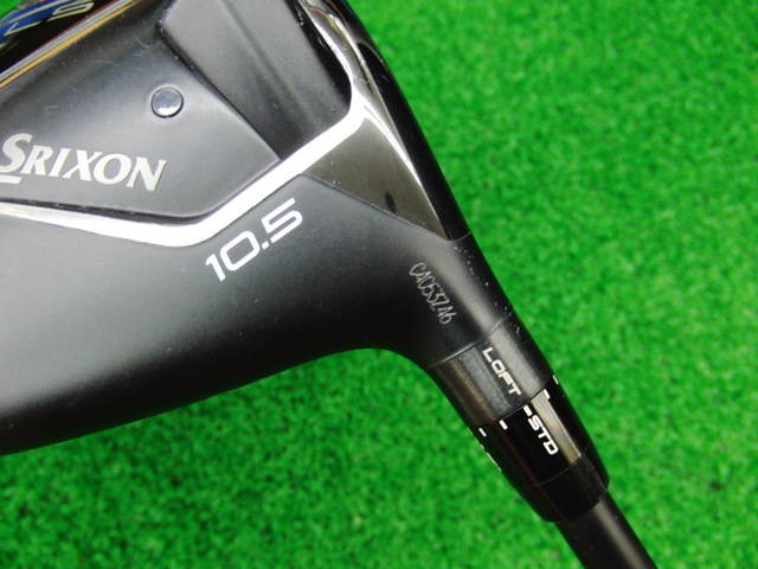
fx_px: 810
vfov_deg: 38.7
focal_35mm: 37
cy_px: 284
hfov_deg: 50.1
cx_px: 379
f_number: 3.6
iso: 400
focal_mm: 6.42
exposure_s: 1/20
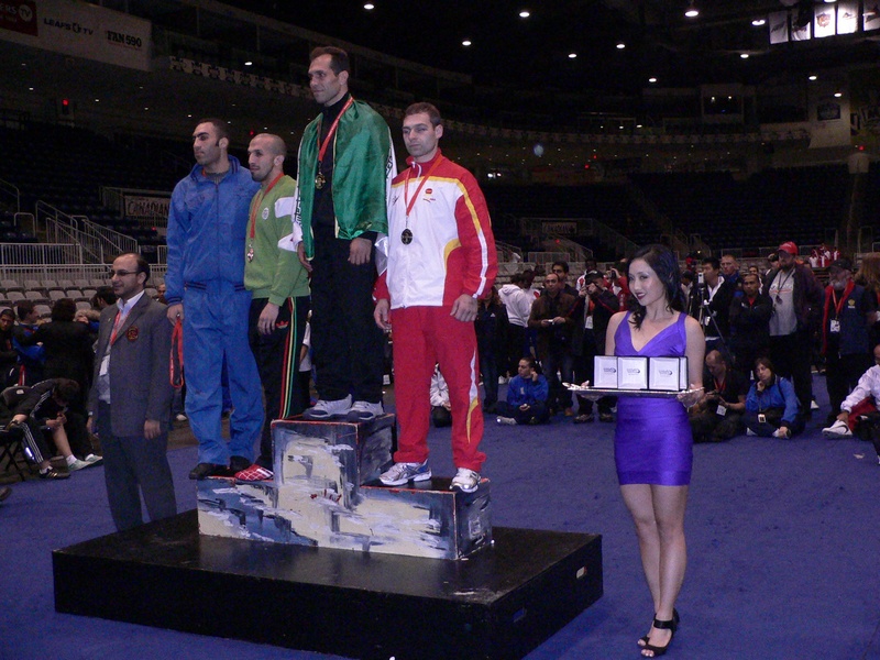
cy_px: 330
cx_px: 440
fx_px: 1042
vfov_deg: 35.1
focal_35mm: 41
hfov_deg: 45.8
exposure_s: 1/100
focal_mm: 5.4
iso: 400
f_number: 2.8
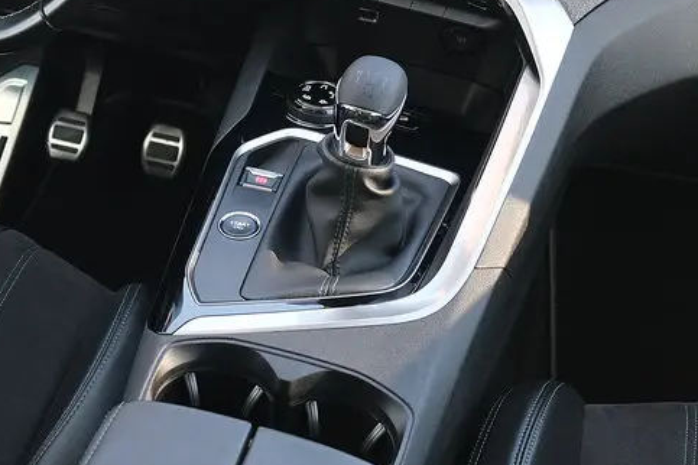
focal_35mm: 68
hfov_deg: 28.7
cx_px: 95
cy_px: 61
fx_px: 1318
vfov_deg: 19.7
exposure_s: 1/85
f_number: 3.2
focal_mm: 19.6
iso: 320
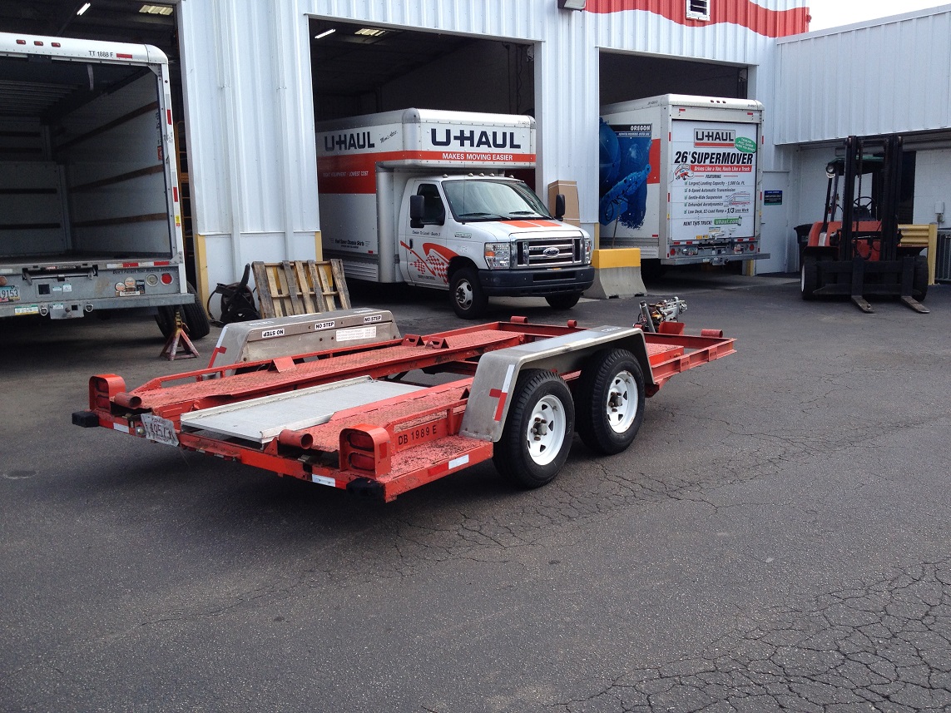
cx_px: 476
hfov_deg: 52.6
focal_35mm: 35
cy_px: 356
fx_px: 961
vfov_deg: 40.7
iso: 50
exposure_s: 1/665
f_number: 2.4
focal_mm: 4.28
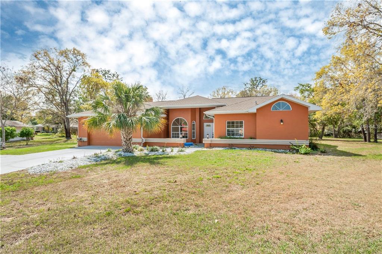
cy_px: 127
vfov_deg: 67.3
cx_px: 191
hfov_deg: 90.0
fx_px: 191
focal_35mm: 18
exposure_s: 1/320
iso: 320
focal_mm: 18
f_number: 7.1
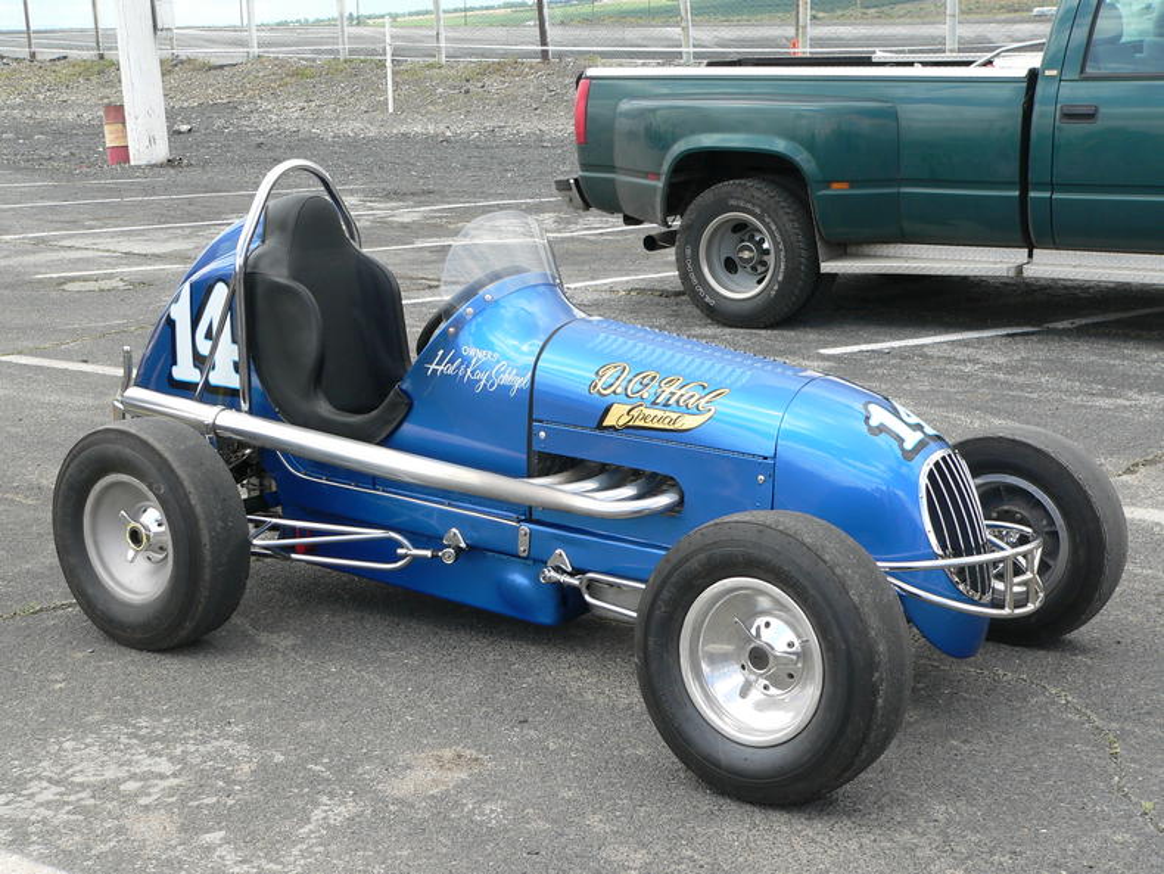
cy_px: 437
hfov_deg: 34.9
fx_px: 1850
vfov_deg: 26.6
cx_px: 582
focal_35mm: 55
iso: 80
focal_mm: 9.2
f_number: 4
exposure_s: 1/250
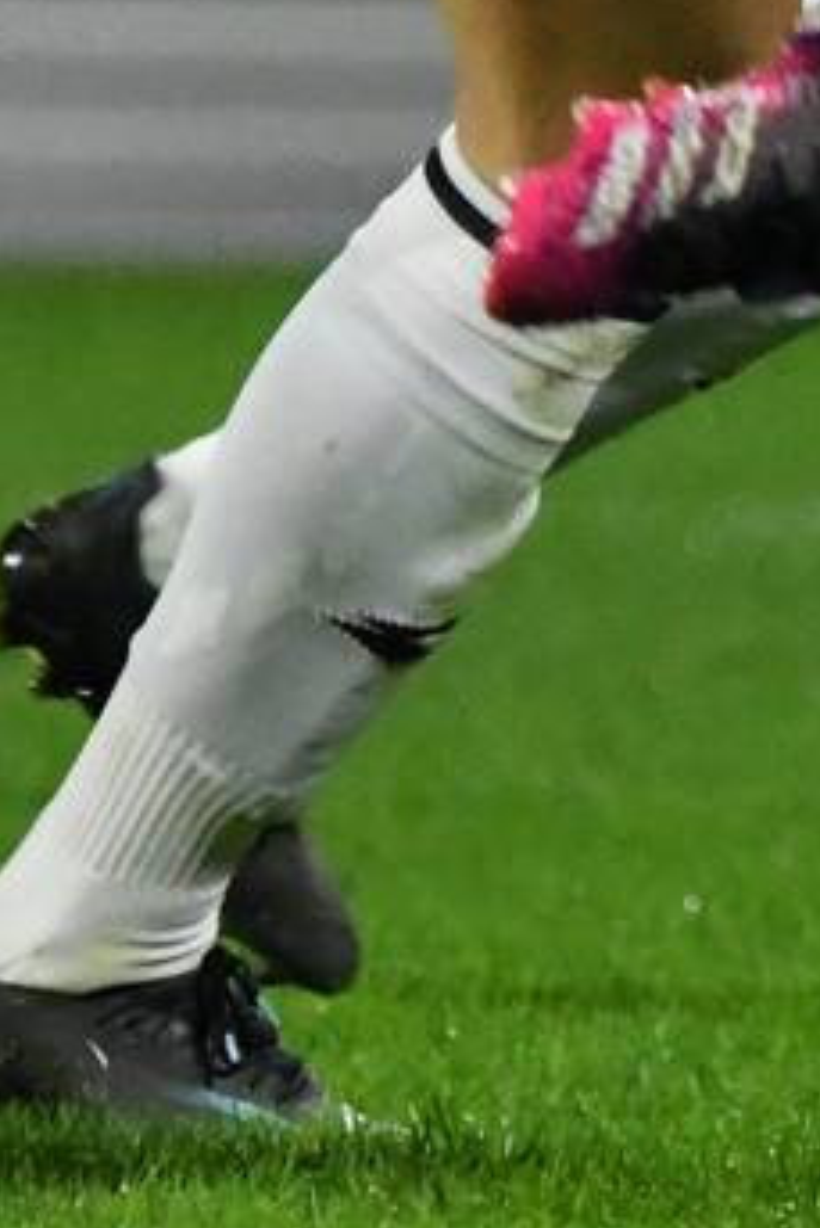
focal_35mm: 3019
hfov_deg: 0.5
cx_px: 2174
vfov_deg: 0.7
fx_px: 103037
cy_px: -311
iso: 9000
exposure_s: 1/1250
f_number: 5.6
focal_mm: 360
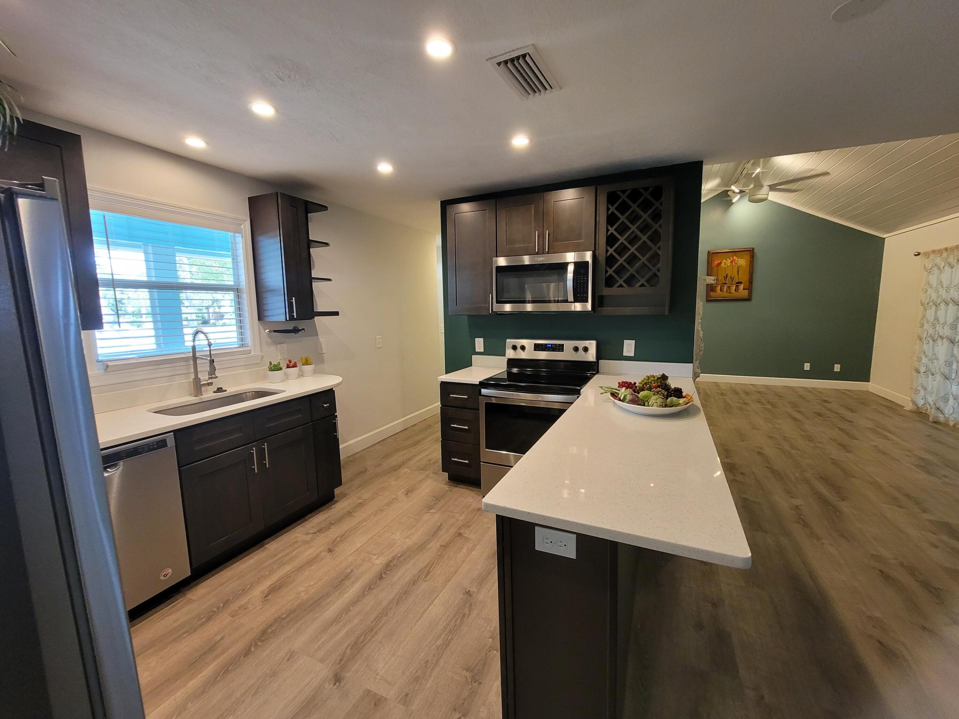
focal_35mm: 13
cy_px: 360
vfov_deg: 89.9
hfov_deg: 106.2
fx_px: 360
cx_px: 480
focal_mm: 2.2
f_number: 2.2
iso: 250
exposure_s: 1/60
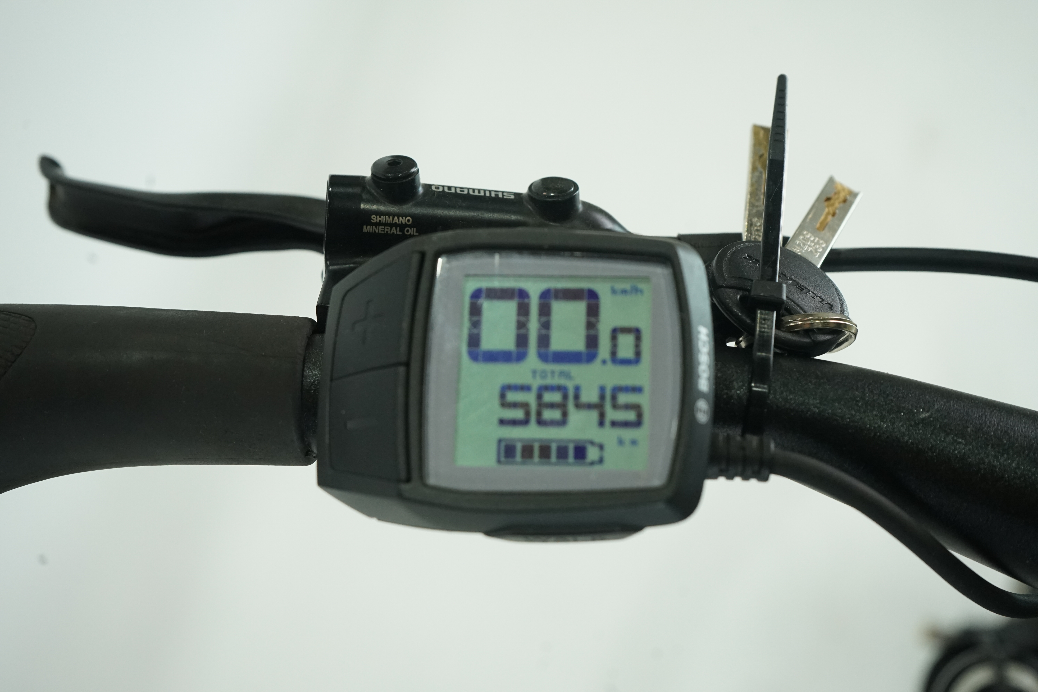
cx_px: 519
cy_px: 346
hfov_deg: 40.3
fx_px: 1413
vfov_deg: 27.5
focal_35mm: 49
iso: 2000
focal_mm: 49
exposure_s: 1/200
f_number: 7.1
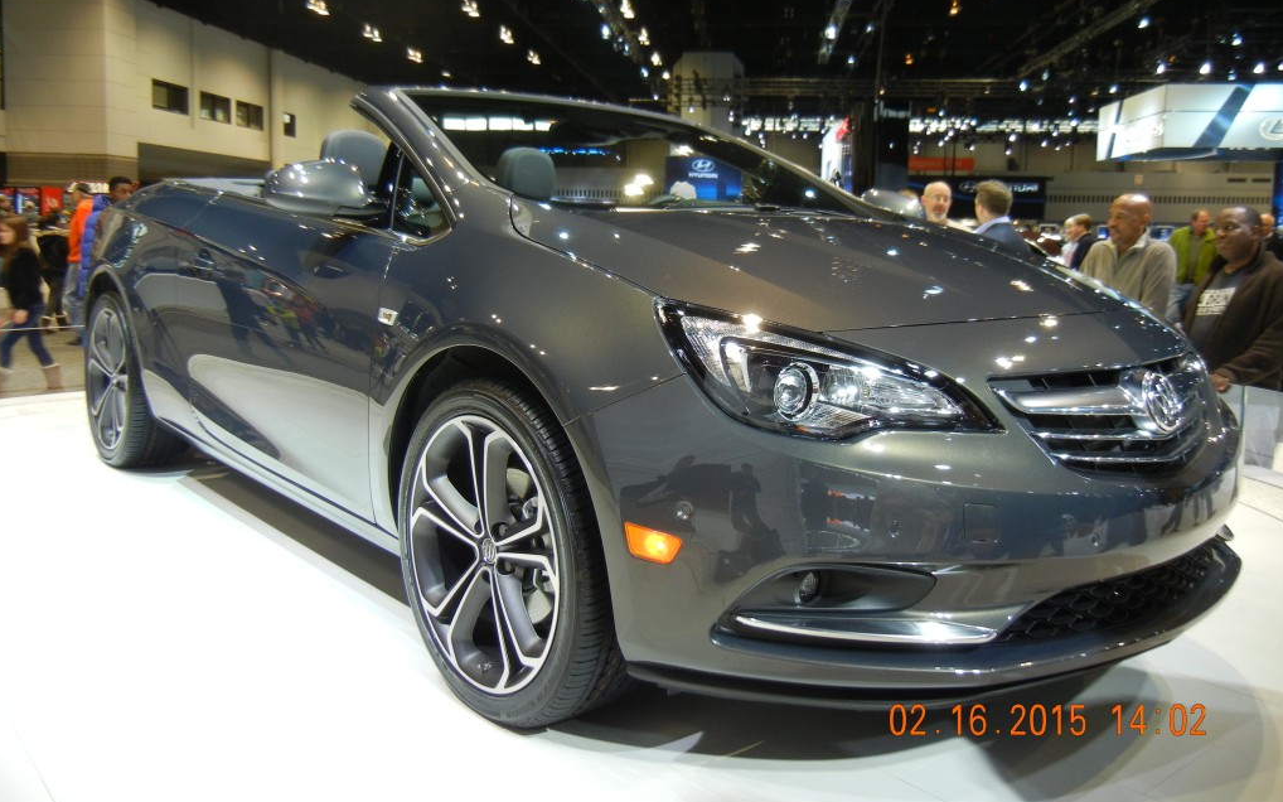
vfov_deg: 39.3
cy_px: 337
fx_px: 1119
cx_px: 640
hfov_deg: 59.7
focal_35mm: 32
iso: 198
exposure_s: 1/38.1
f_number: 3.5
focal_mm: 5.4
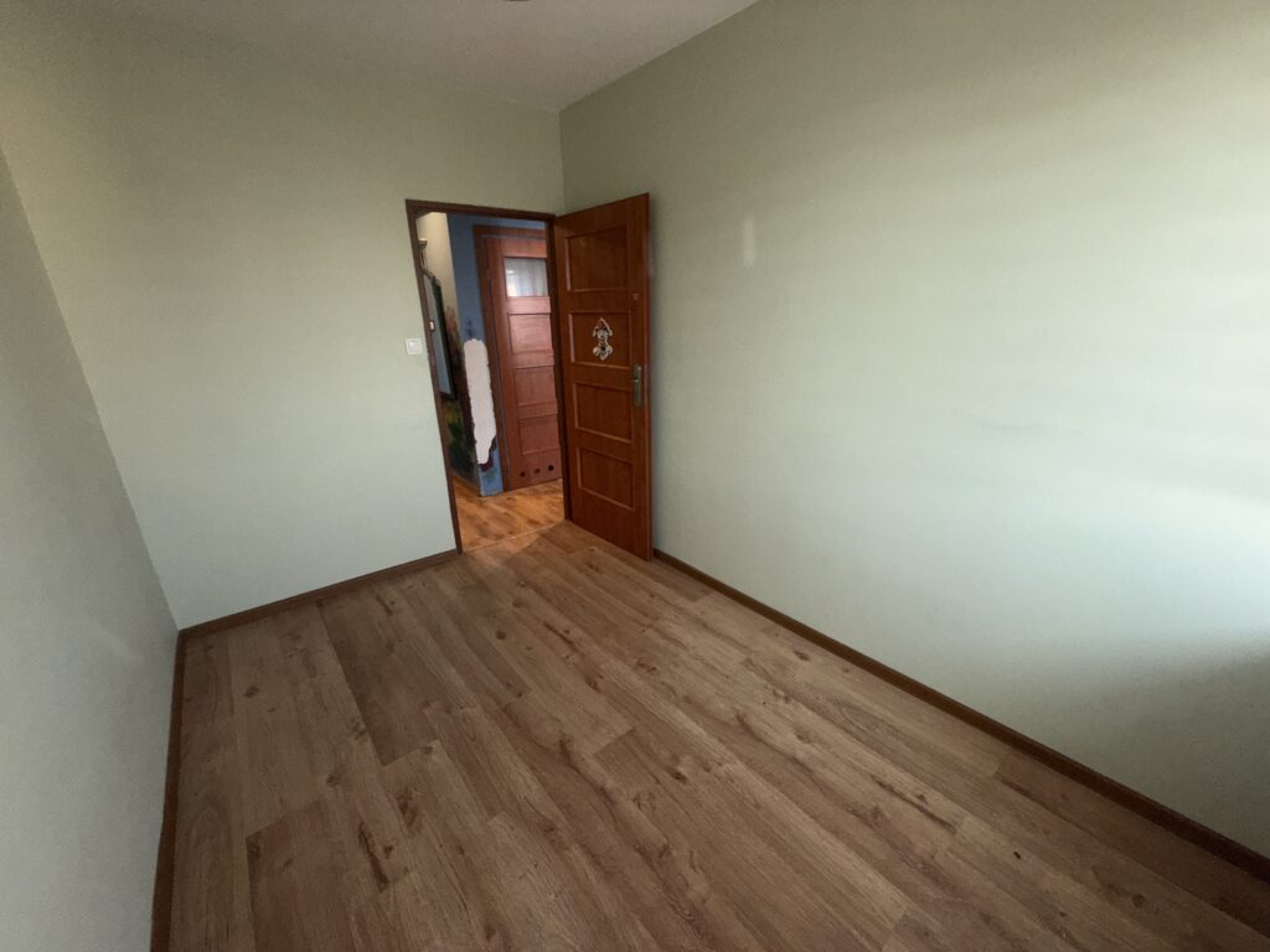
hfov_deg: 102.1
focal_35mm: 14
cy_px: 476
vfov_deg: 85.7
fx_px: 514
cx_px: 635
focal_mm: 2.22
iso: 100
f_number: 2.2
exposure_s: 1/50
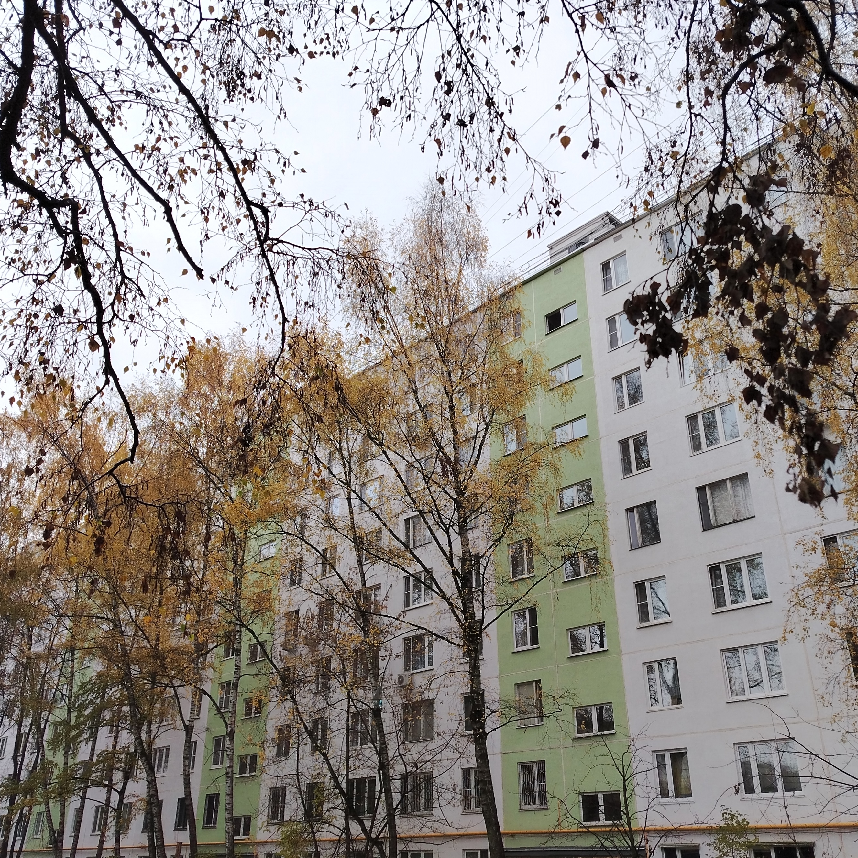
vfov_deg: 51.1
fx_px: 897
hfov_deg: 51.0
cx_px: 386
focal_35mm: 32
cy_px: 431
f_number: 1.75
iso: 100
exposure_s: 1/155
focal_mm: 5.25
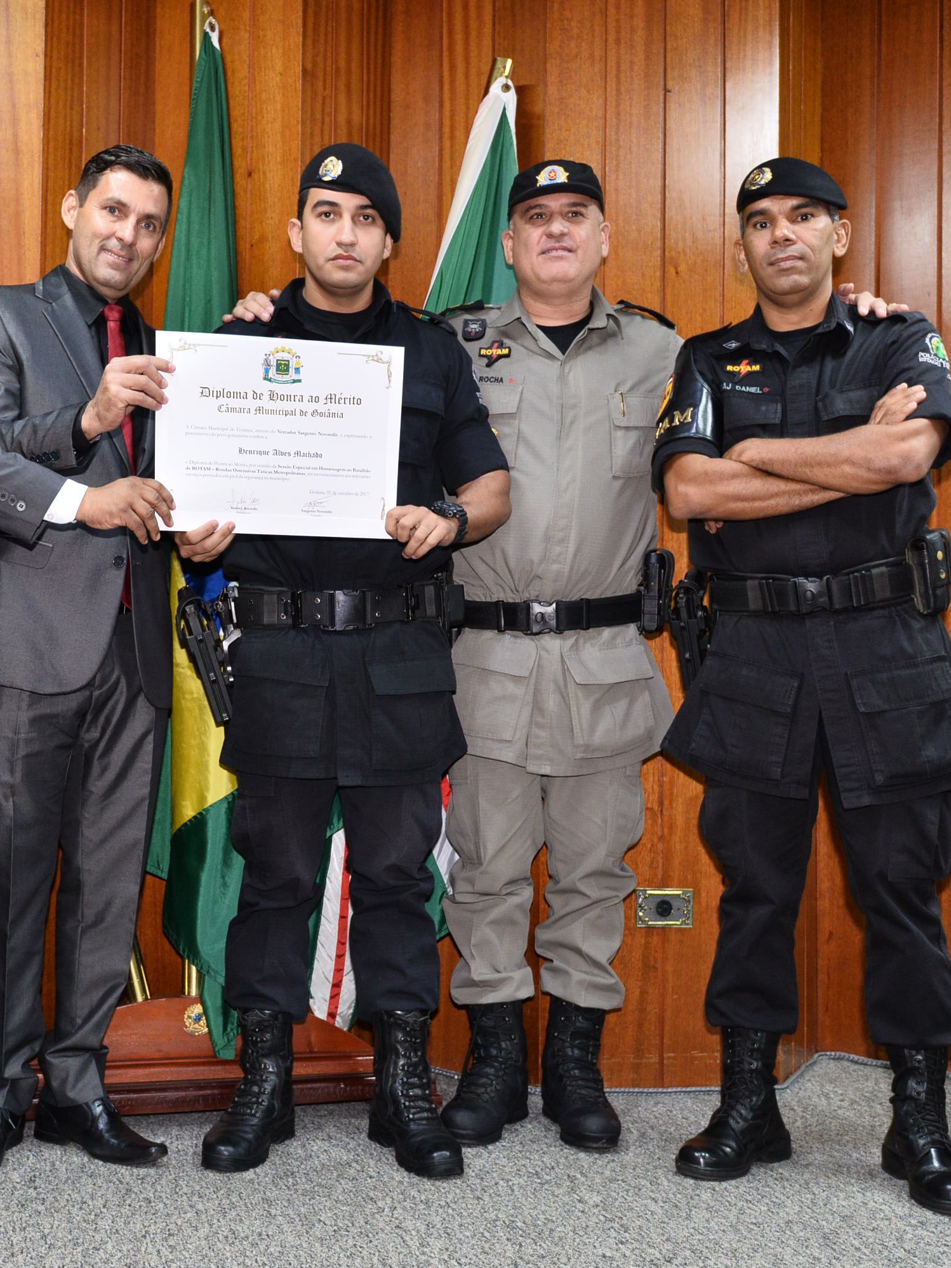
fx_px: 1539
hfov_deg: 33.7
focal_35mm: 42
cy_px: 635
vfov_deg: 44.8
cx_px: 251
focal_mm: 29
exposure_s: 1/60
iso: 1250
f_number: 4.5
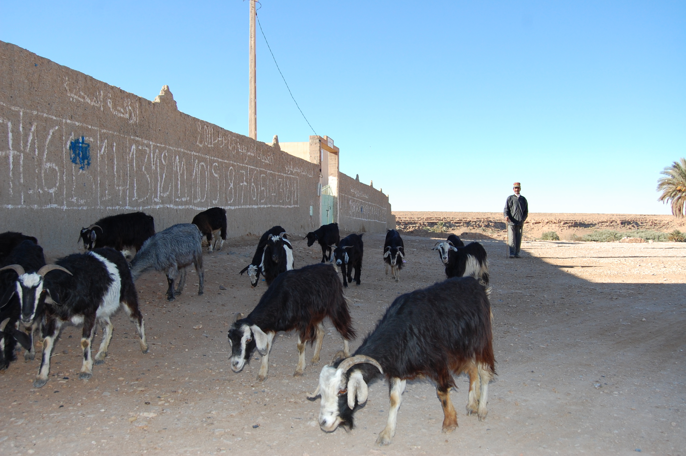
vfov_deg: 43.5
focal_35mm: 30
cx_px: 343
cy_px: 228
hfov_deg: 62.0
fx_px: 571
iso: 280
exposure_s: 1/500
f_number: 5.6
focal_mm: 20
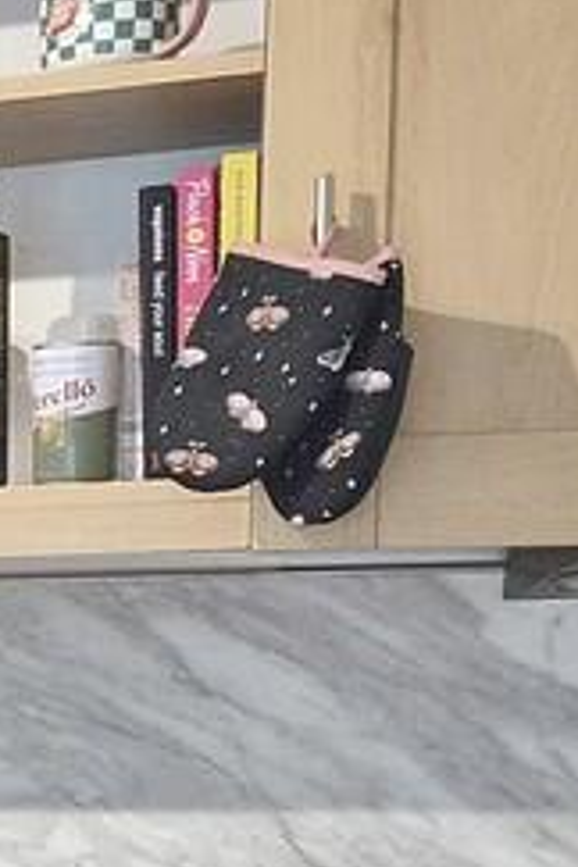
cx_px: -924
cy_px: 835
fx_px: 2432
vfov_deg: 19.7
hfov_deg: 10.9
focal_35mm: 101
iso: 320
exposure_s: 1/100
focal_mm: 5.4
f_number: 1.8
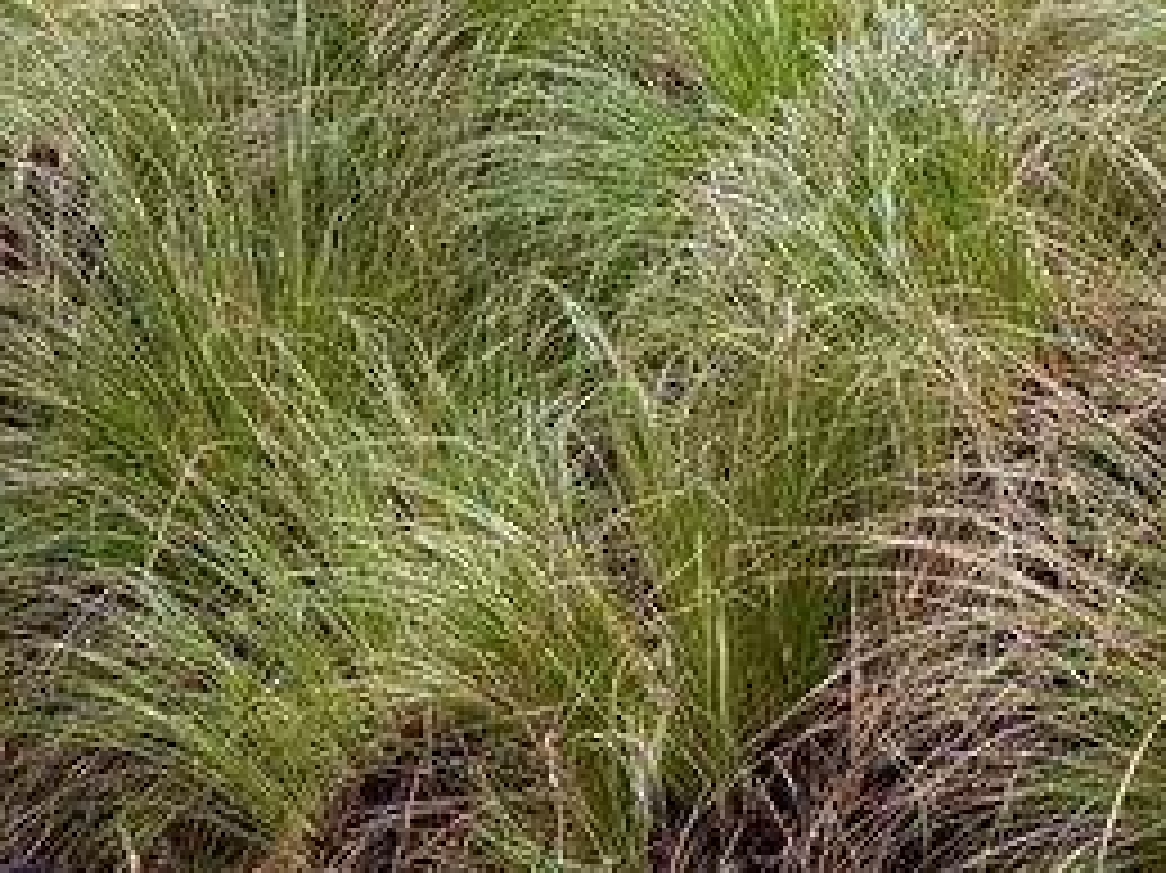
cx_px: 1571
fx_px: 3198
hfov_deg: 18.9
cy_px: -392
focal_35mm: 95
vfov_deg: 14.6
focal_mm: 6.76
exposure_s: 1/121
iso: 80
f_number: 1.78
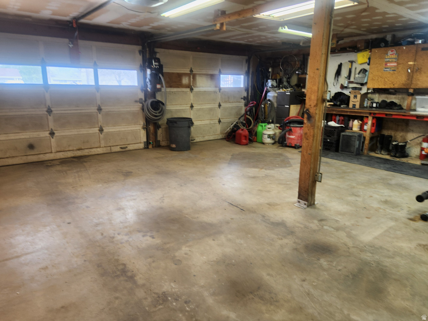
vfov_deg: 58.9
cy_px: 160
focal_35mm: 23
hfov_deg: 73.9
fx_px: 284
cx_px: 214
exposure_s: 1/120
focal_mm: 5.4
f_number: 1.8
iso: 80
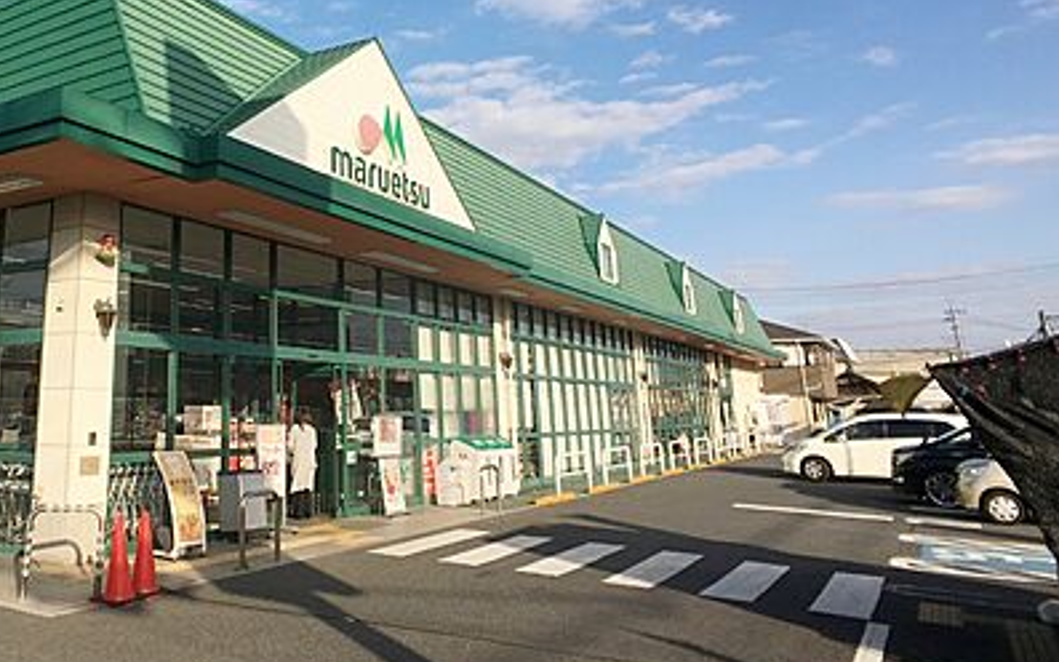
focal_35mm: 48
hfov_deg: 40.7
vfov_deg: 26.5
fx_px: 1385
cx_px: 272
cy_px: 167
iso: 25
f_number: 2.2
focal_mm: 4.15
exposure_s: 1/1399
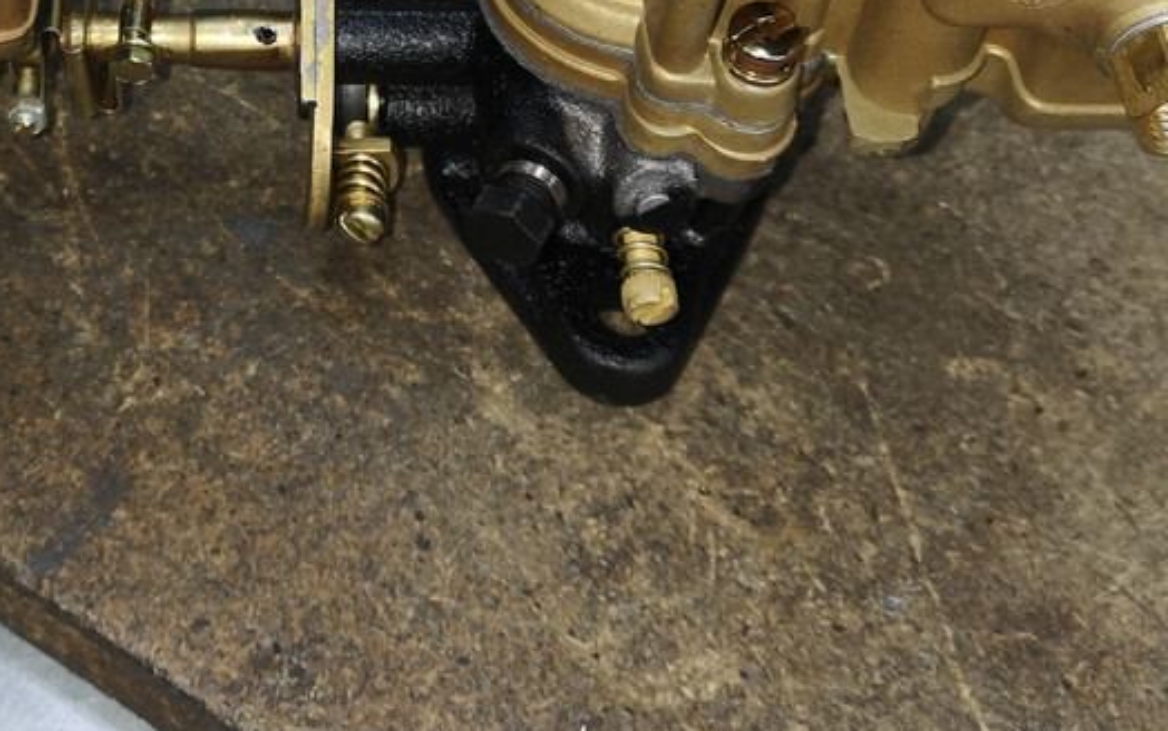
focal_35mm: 71
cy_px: -64
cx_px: 227
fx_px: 2261
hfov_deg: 28.3
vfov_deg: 17.8
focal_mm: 3.95
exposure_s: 1/50
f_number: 1.8
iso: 64
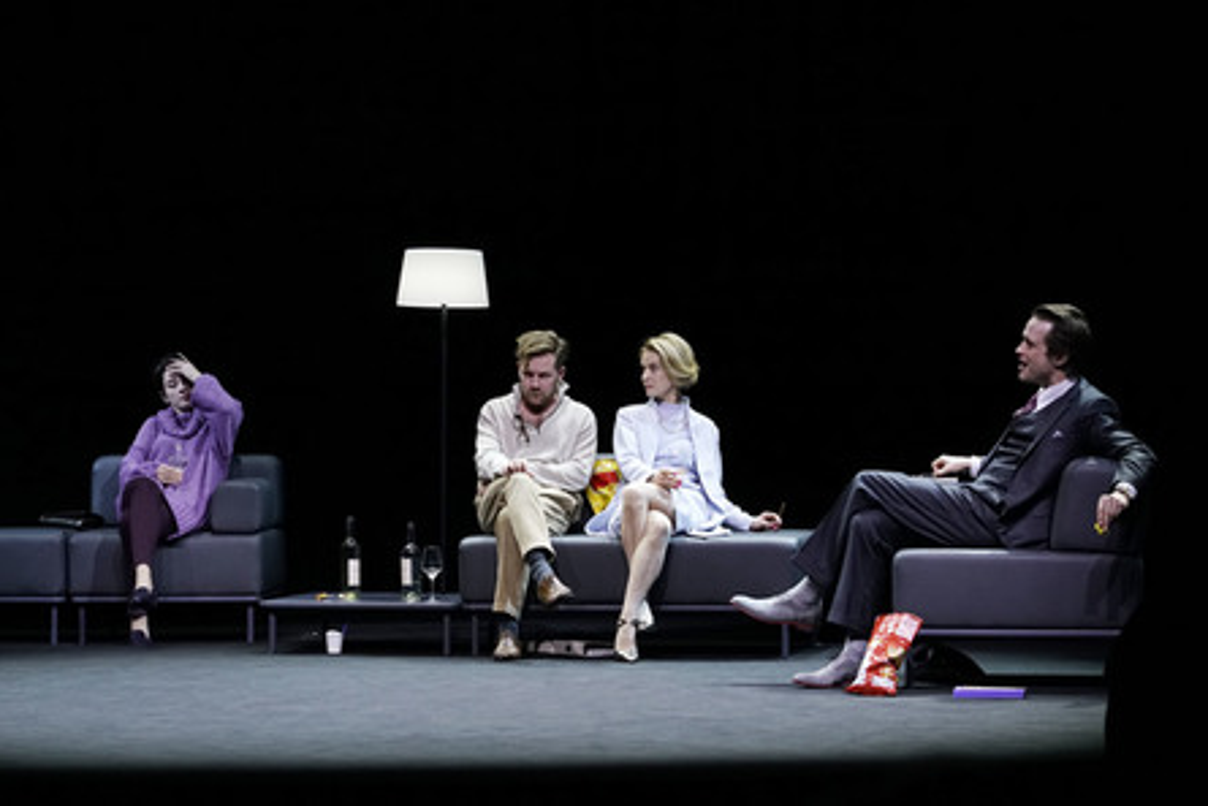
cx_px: 607
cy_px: 402
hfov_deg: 23.6
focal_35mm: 86
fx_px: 2887
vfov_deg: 15.9
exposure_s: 1/50
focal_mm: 85
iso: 1600
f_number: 6.3
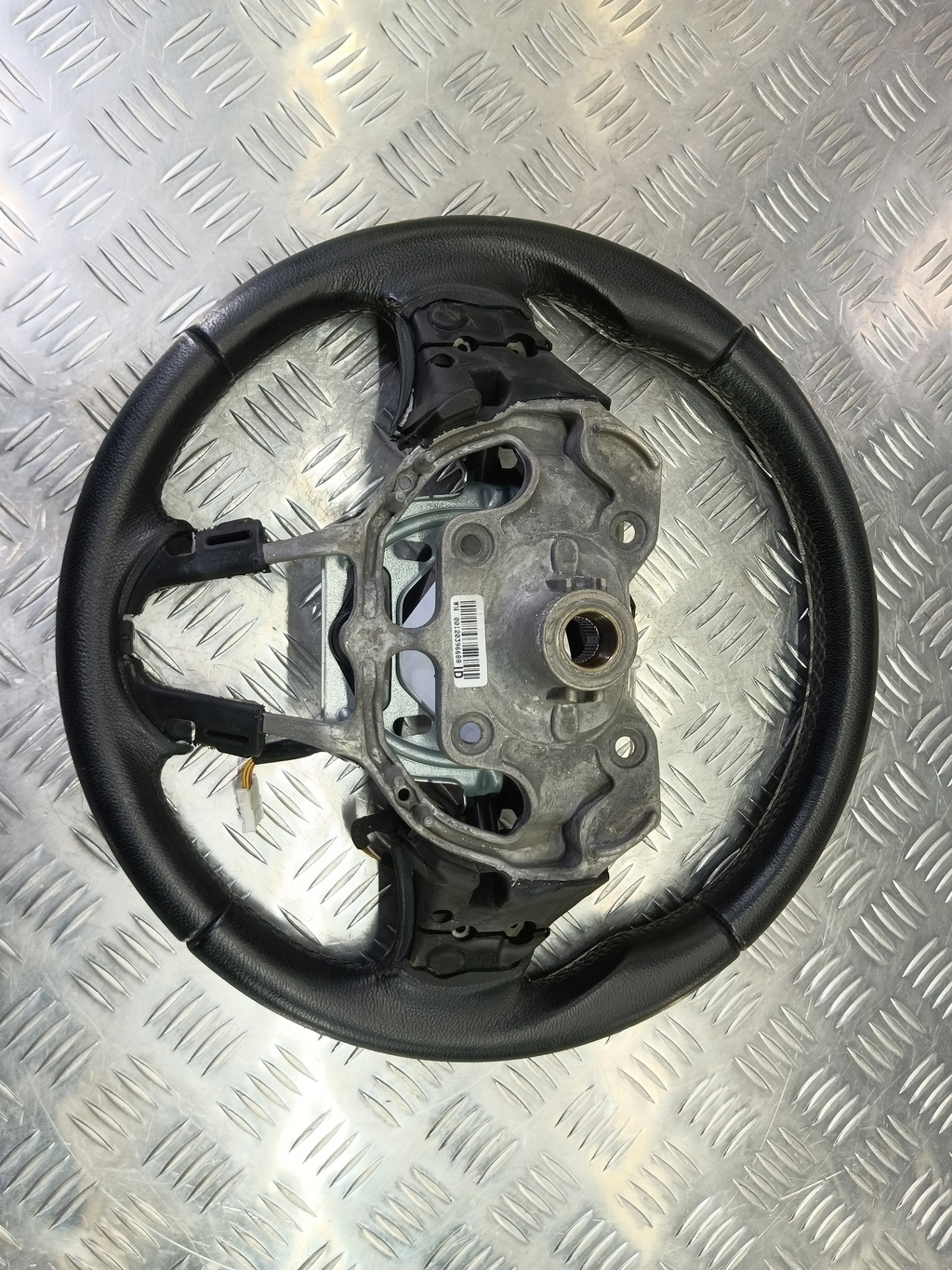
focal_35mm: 23
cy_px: 635
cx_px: 476
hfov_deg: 58.9
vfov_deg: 73.9
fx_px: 843
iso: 111
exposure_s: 1/50
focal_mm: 4.11
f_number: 1.6
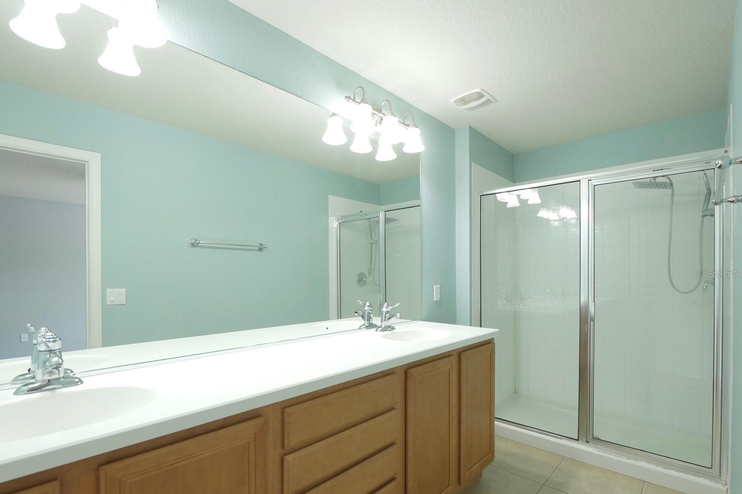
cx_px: 373
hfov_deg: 93.3
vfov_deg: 70.2
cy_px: 273
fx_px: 350
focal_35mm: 17
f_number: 4.5
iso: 400
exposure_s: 1/30
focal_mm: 8
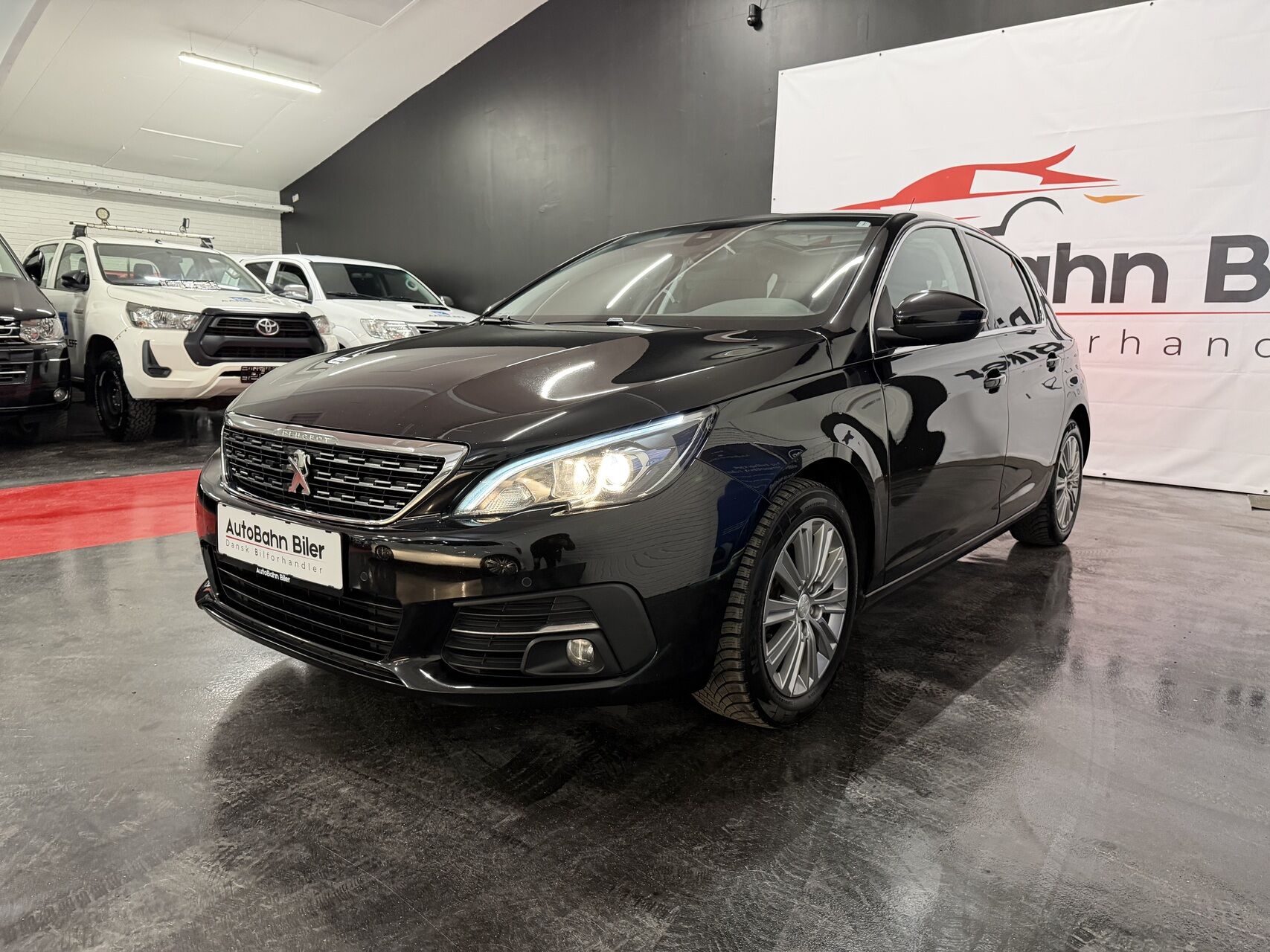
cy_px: 476
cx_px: 635
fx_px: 880
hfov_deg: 71.6
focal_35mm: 24
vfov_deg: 56.8
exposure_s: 1/50
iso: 400
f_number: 1.78
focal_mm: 6.76
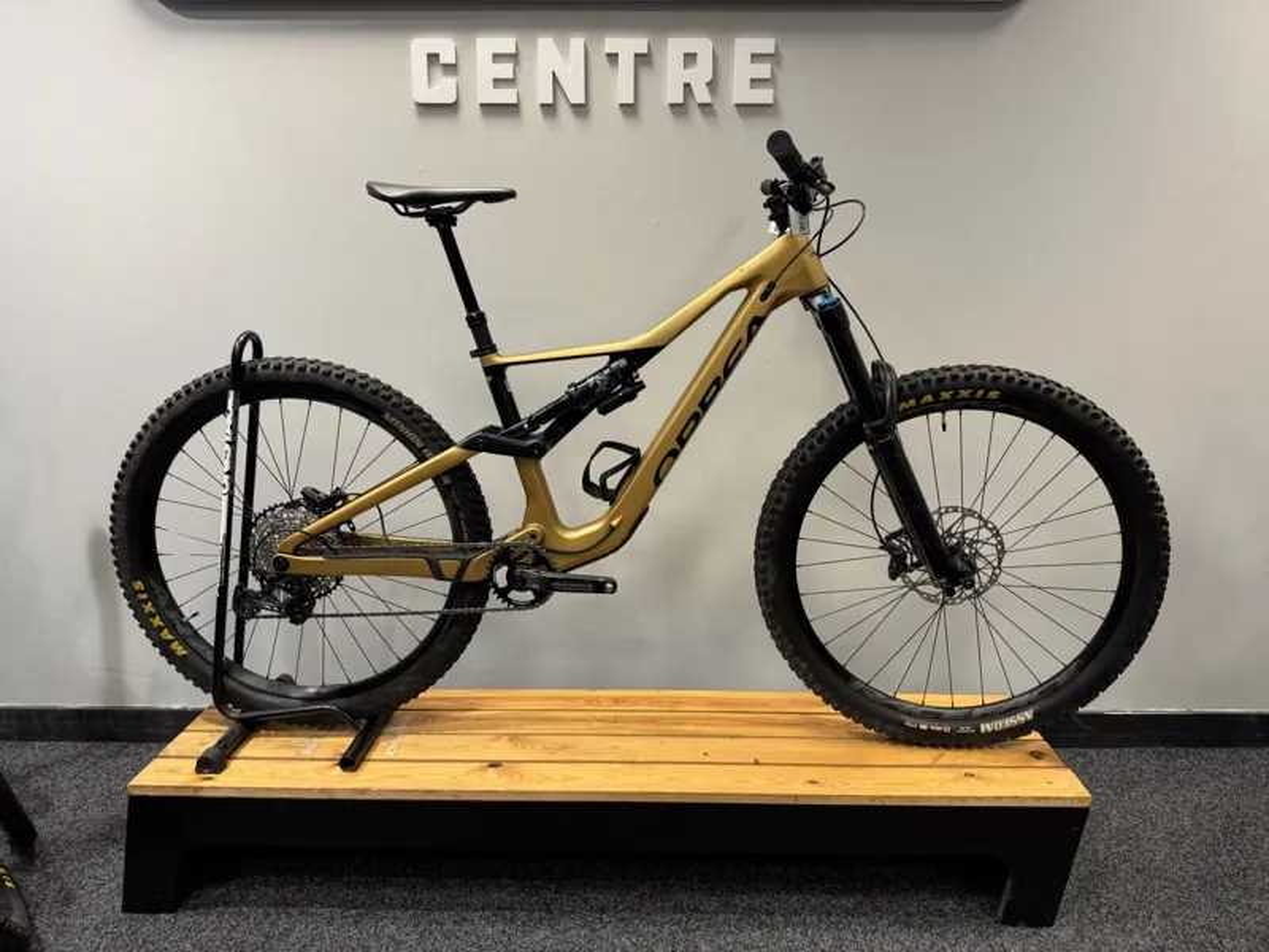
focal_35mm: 24
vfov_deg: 56.8
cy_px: 476
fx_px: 880
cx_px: 634
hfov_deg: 71.6
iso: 125
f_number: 1.78
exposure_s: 1/50
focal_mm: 6.76
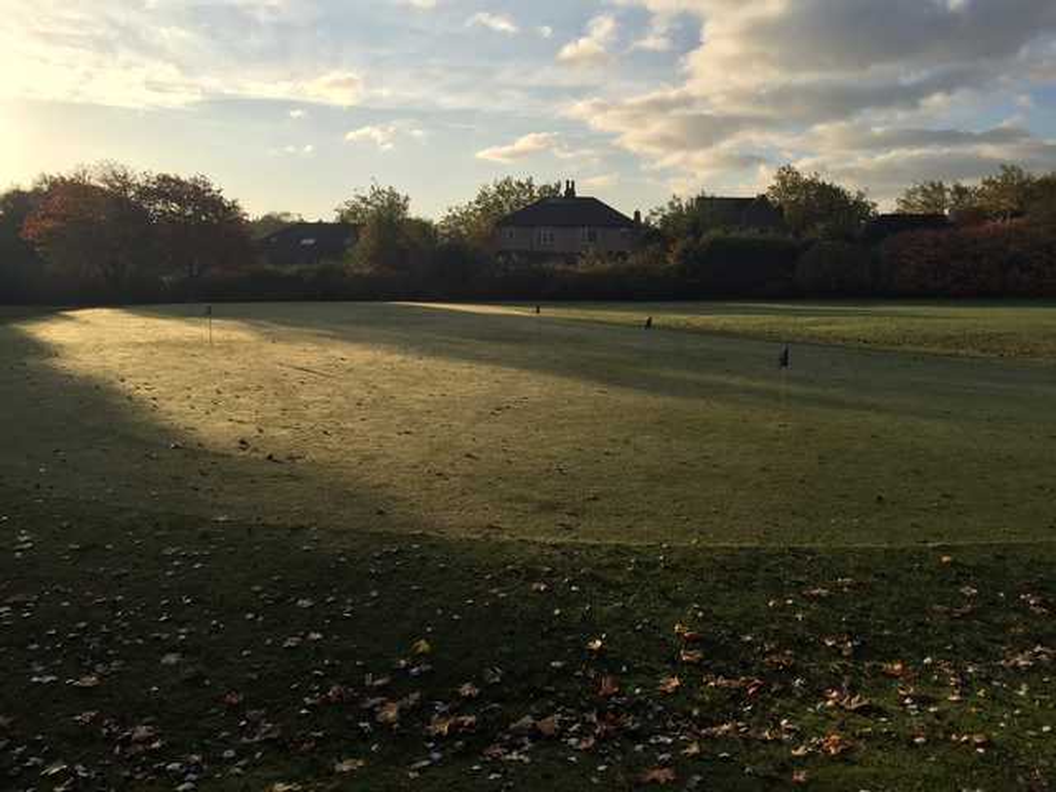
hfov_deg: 61.7
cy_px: 396
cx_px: 528
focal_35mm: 29
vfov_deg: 48.2
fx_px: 885
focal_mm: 4.15
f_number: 2.2
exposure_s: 1/1980
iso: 32
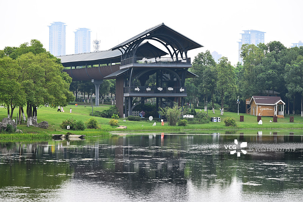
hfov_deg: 15.2
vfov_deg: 10.2
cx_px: 152
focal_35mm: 135
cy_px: 101
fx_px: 1136
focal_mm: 135
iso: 200
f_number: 5
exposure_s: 1/400
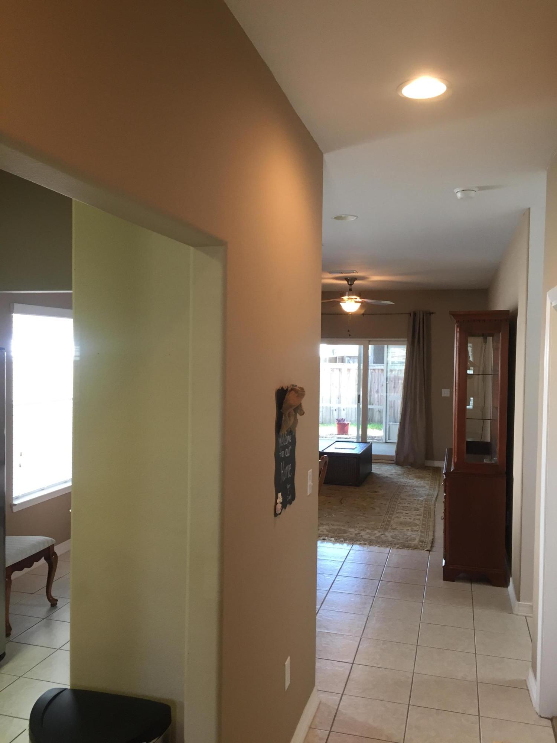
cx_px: 278
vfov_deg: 61.7
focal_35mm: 29
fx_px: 622
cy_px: 372
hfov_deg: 48.2
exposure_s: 1/30
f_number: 2.2
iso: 64
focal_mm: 4.15
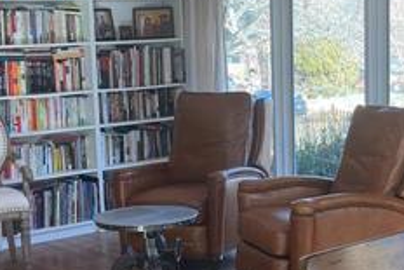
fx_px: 943
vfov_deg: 16.3
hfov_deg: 24.1
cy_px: 138
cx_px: 258
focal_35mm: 84
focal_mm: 5.1
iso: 80
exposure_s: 1/120
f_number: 1.6
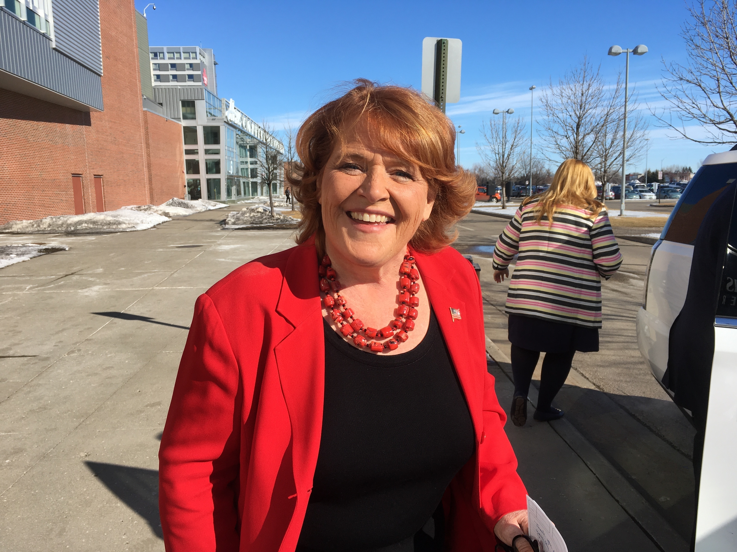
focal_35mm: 29
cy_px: 276
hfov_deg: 61.7
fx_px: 617
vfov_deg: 48.2
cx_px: 368
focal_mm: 4.15
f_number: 2.2
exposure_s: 1/1923
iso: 25
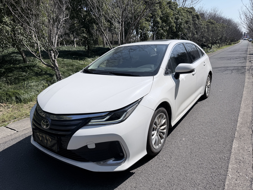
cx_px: 126
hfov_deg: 71.6
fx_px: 175
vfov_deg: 56.8
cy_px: 95
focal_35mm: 24
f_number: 1.78
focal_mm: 6.76
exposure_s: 1/8130
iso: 80
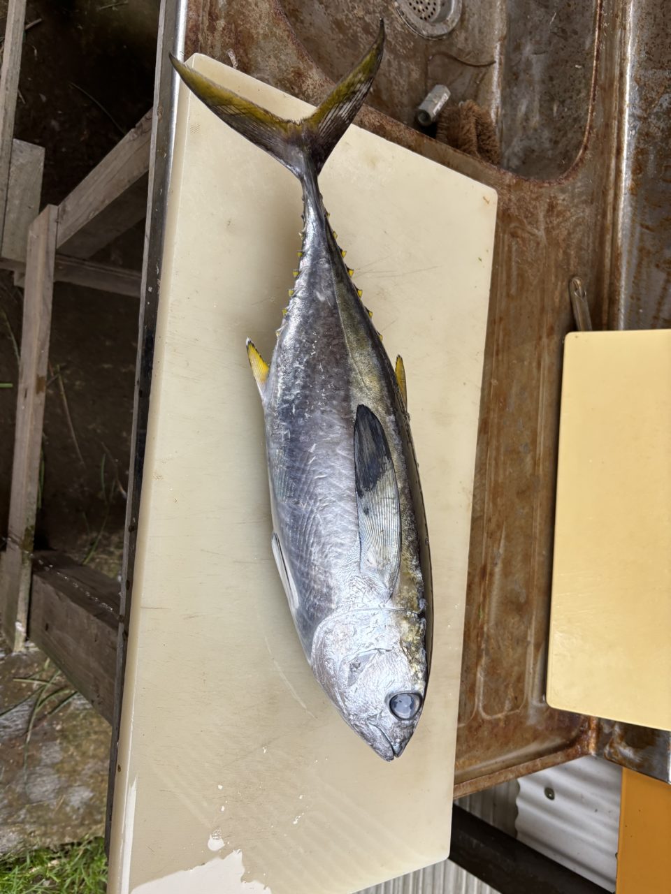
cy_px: 447
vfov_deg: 67.3
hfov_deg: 53.1
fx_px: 672
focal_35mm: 26
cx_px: 336
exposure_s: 1/121
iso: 100
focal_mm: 5.96
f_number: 1.6
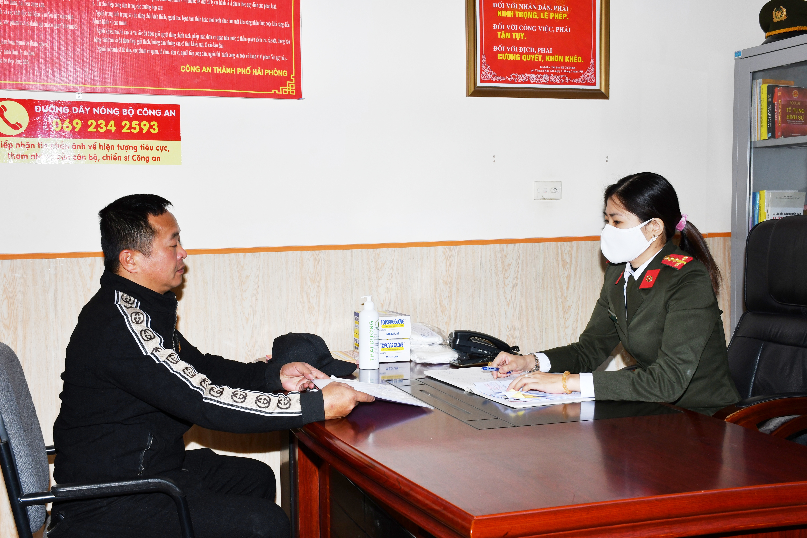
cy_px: 269
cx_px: 404
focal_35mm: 45
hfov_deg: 43.6
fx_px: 1009
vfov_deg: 29.9
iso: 250
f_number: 9
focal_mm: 30
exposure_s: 1/200
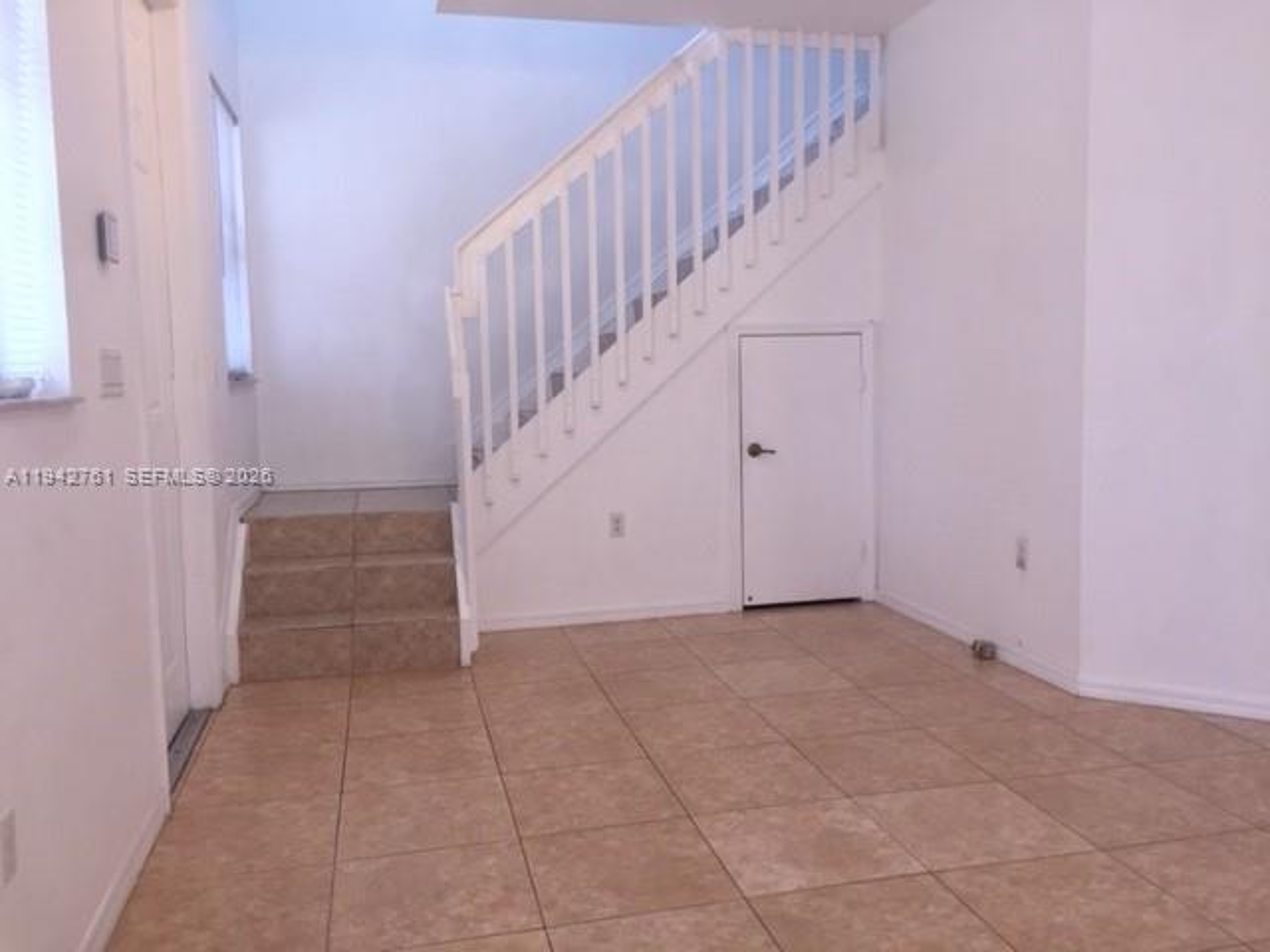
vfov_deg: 48.2
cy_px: 476
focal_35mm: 29
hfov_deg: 61.7
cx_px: 635
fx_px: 1064
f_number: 2.2
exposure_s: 1/30
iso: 64
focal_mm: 4.15
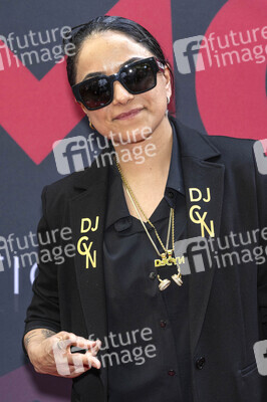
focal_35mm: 75
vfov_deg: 27.0
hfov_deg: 18.2
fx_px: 836
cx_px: 134
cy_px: 201
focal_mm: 75
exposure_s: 1/200
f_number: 5.6
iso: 800
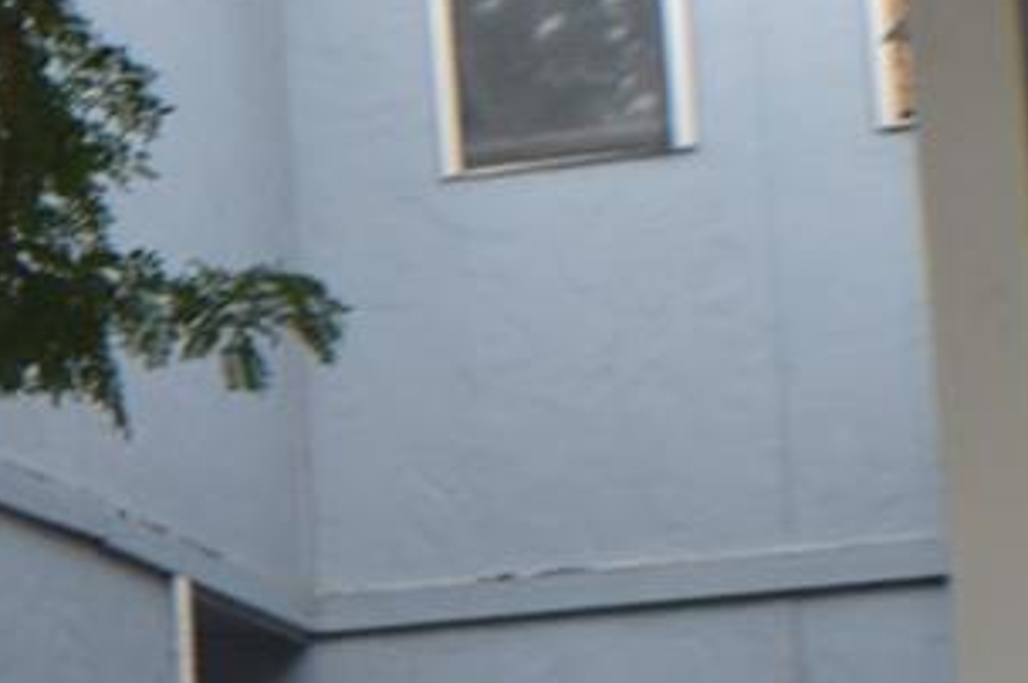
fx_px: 6760
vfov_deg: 5.7
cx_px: -1552
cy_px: 1079
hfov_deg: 8.0
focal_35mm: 237
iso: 100
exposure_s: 1/125
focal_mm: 30
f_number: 5.6
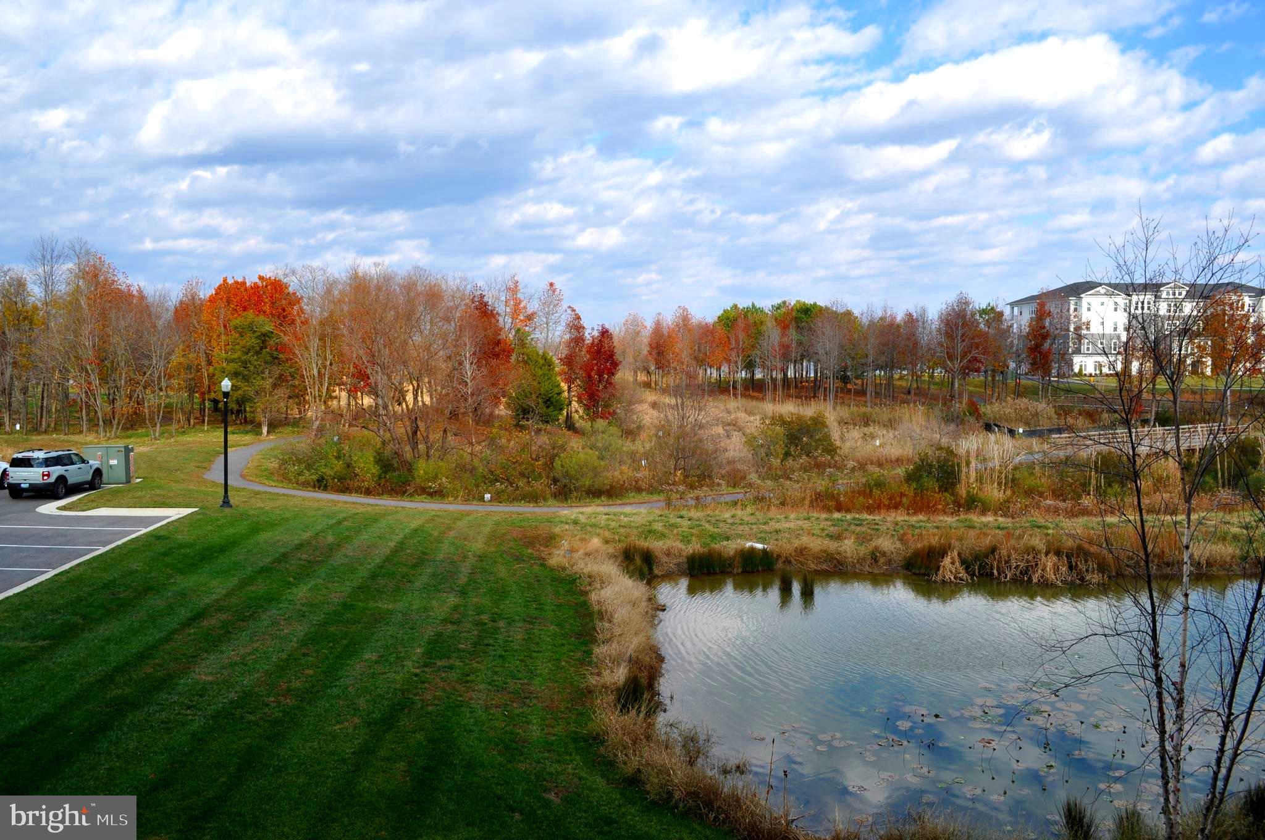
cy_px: 420
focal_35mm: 27
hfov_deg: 67.4
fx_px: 948
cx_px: 632
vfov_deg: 47.8
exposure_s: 1/320
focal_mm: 18
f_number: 9
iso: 200
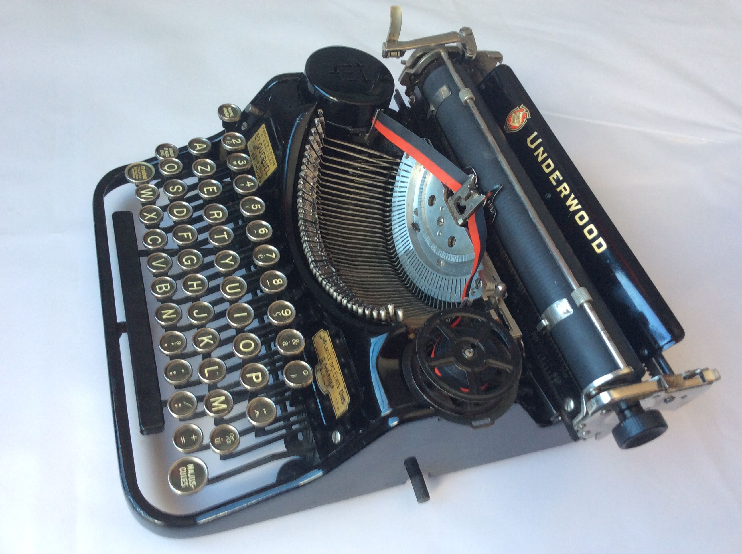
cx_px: 371
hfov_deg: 56.9
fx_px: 685
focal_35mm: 32
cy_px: 277
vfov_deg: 44.1
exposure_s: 1/25
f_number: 2.4
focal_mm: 3.3
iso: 50
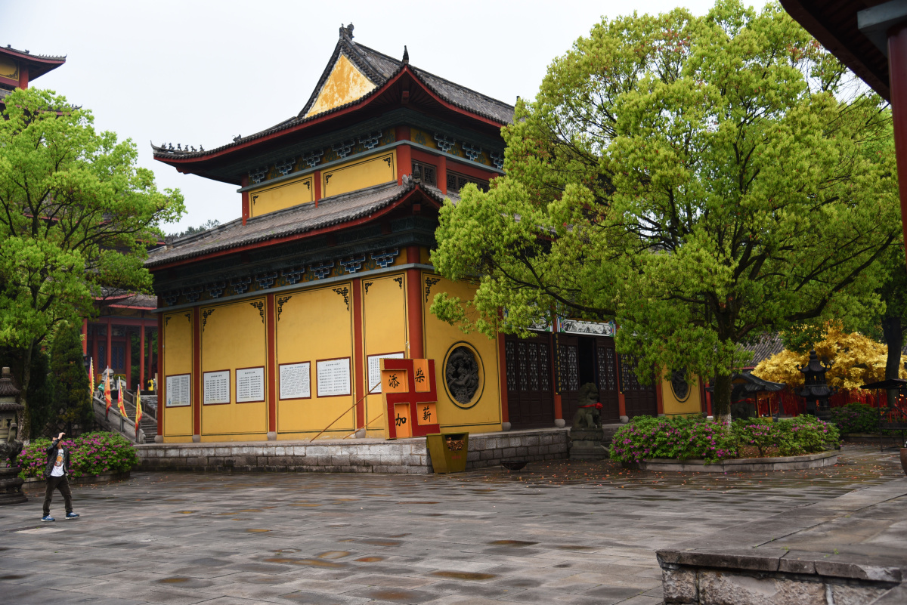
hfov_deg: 54.4
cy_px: 302
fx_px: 882
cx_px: 454
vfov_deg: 37.9
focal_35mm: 35
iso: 200
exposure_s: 1/640
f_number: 4
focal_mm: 35
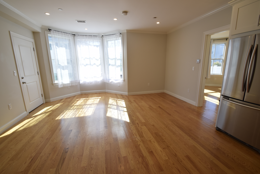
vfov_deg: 77.3
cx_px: 130
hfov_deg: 100.4
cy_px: 87
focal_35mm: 15
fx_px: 108
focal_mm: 10
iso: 400
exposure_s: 1/200
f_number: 7.1
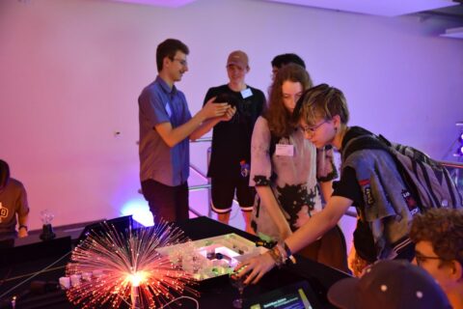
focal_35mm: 36
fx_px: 463
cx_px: 232
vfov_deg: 36.9
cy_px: 154
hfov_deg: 53.1
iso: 6400
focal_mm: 36
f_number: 2.8
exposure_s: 1/25
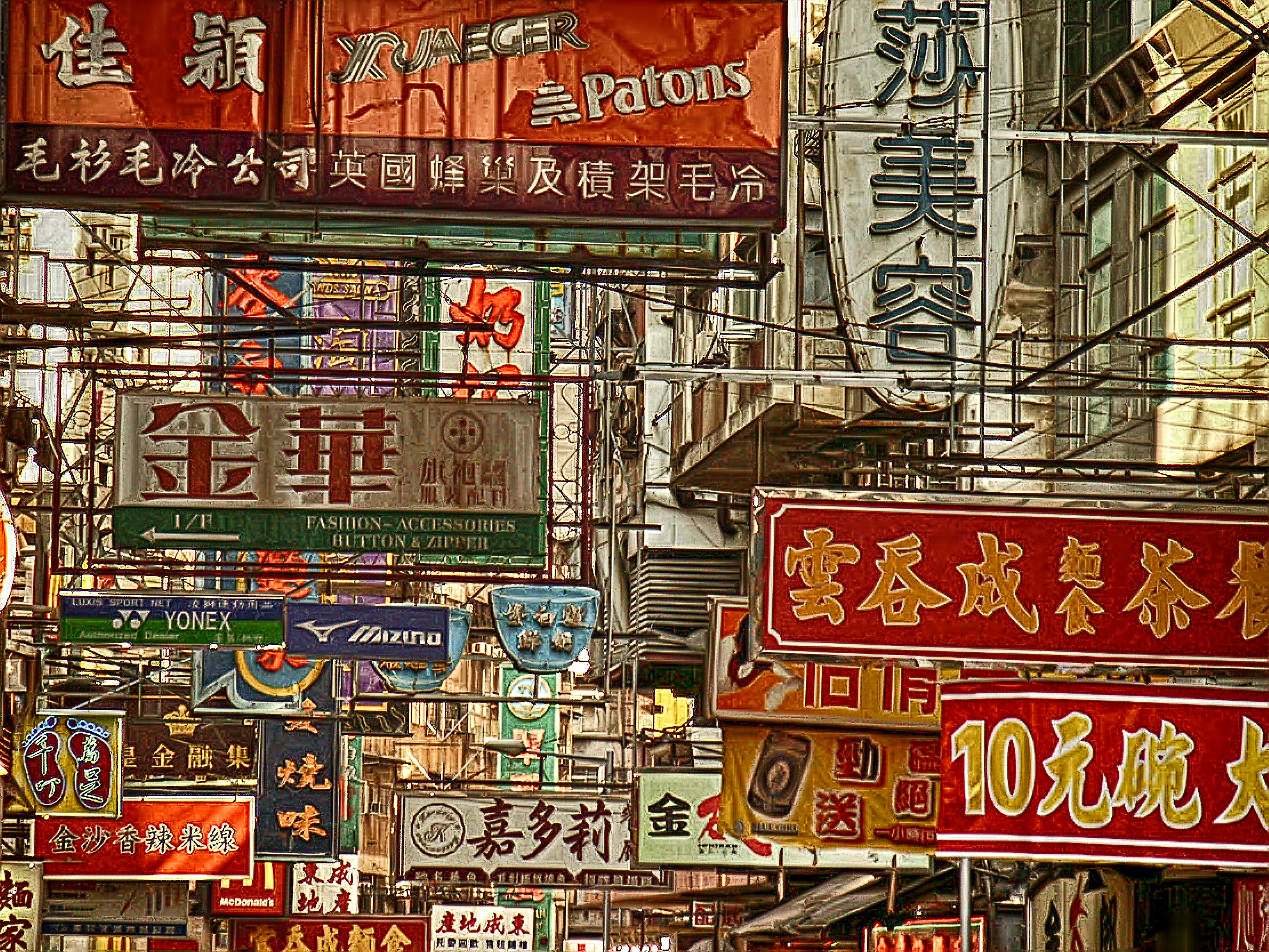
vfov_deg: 10.7
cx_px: 634
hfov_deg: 14.2
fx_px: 5096
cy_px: 476
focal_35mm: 139
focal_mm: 28.23
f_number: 3.6
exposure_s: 1/125
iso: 200
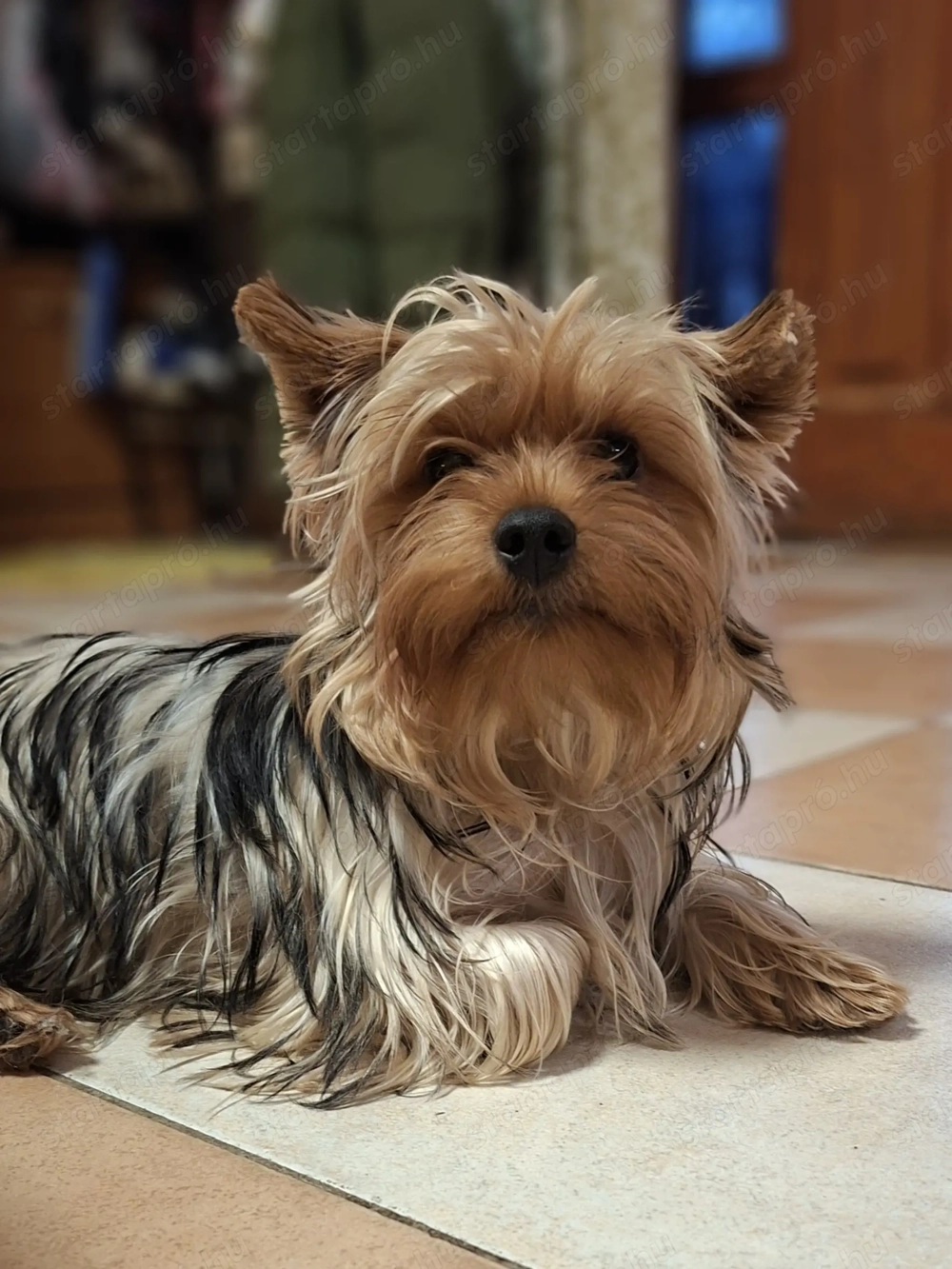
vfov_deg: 73.9
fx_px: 843
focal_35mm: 23
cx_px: 476
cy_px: 634
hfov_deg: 58.9
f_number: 1.8
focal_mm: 5.54
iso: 320
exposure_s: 1/33
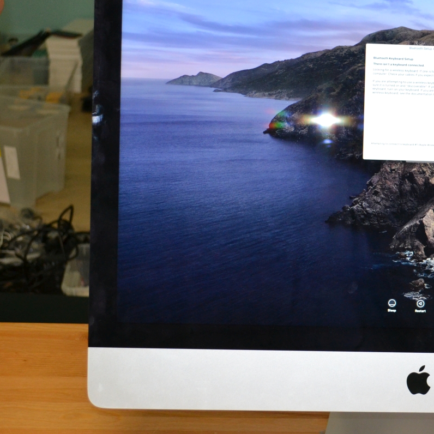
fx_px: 1163
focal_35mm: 82
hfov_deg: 20.5
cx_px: 431
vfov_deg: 21.1
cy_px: 216
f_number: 4.8
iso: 1100
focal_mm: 32
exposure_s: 1/60
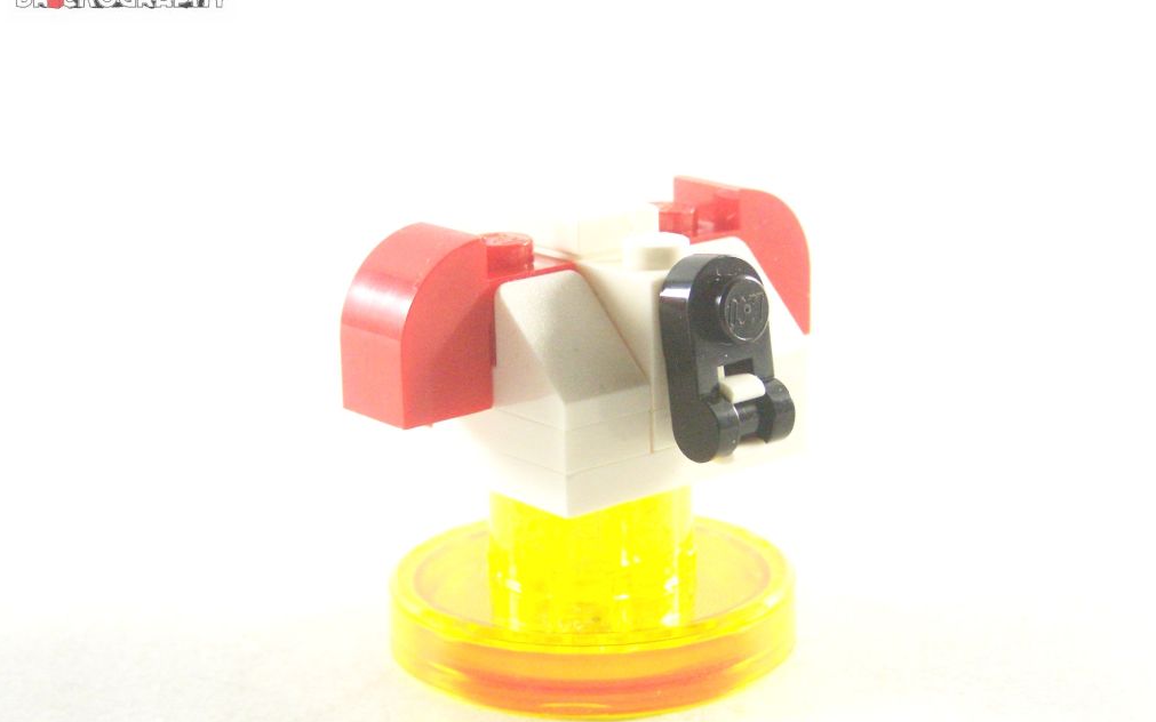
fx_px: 2773
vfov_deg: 14.8
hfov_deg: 23.6
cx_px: 581
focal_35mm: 88
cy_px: 376
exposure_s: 1/60
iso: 400
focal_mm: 13.7
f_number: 3.2
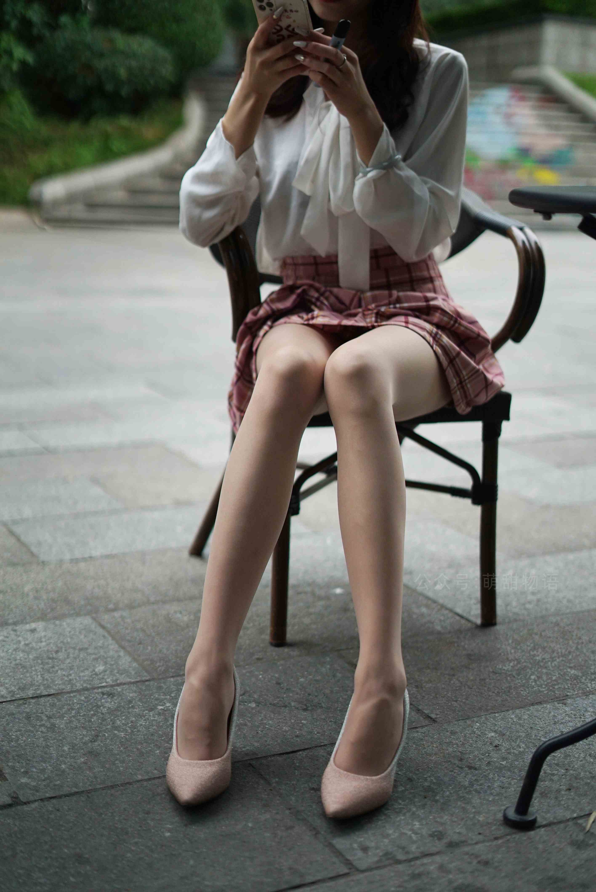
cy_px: 446
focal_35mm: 50
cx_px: 298
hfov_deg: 27.0
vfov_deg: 39.6
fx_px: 1240
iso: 800
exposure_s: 1/5000
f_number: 1.8
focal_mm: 50
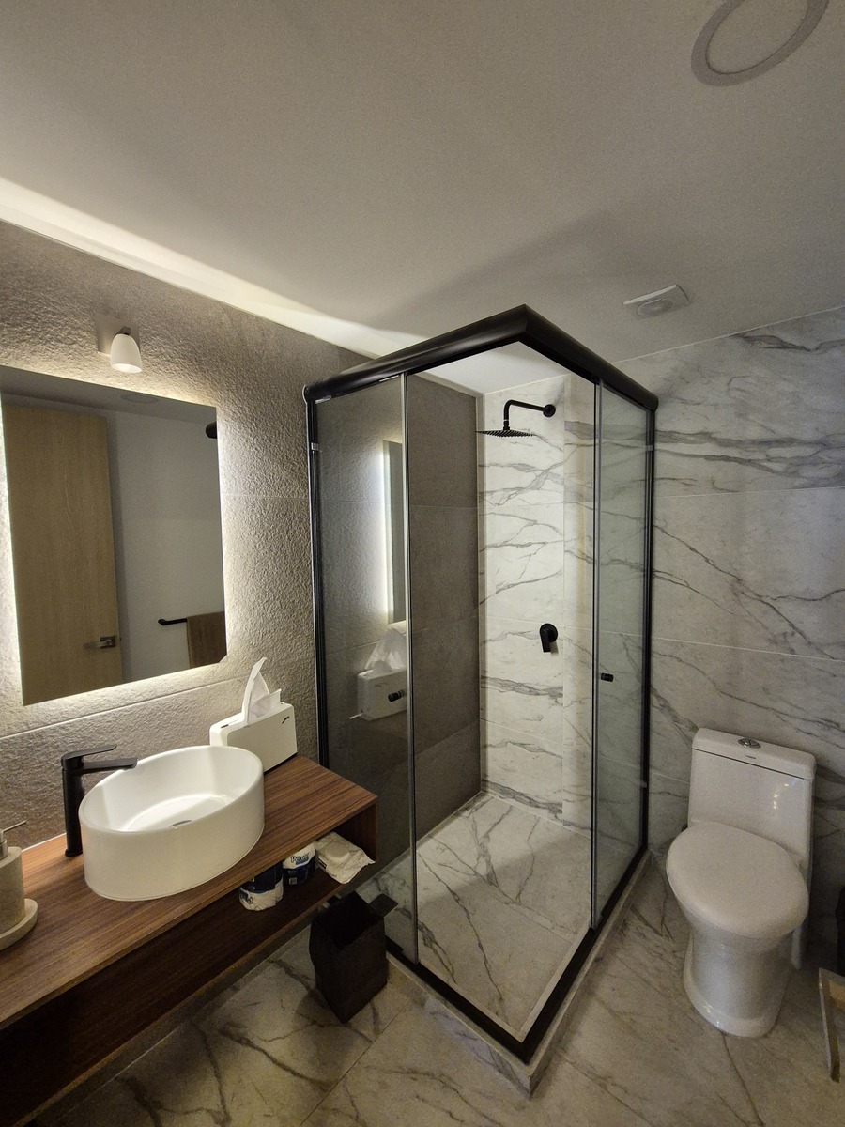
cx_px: 422
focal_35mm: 13
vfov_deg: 106.2
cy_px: 564
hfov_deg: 89.9
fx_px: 423
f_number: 2.2
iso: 640
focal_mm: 2.2
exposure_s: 1/60
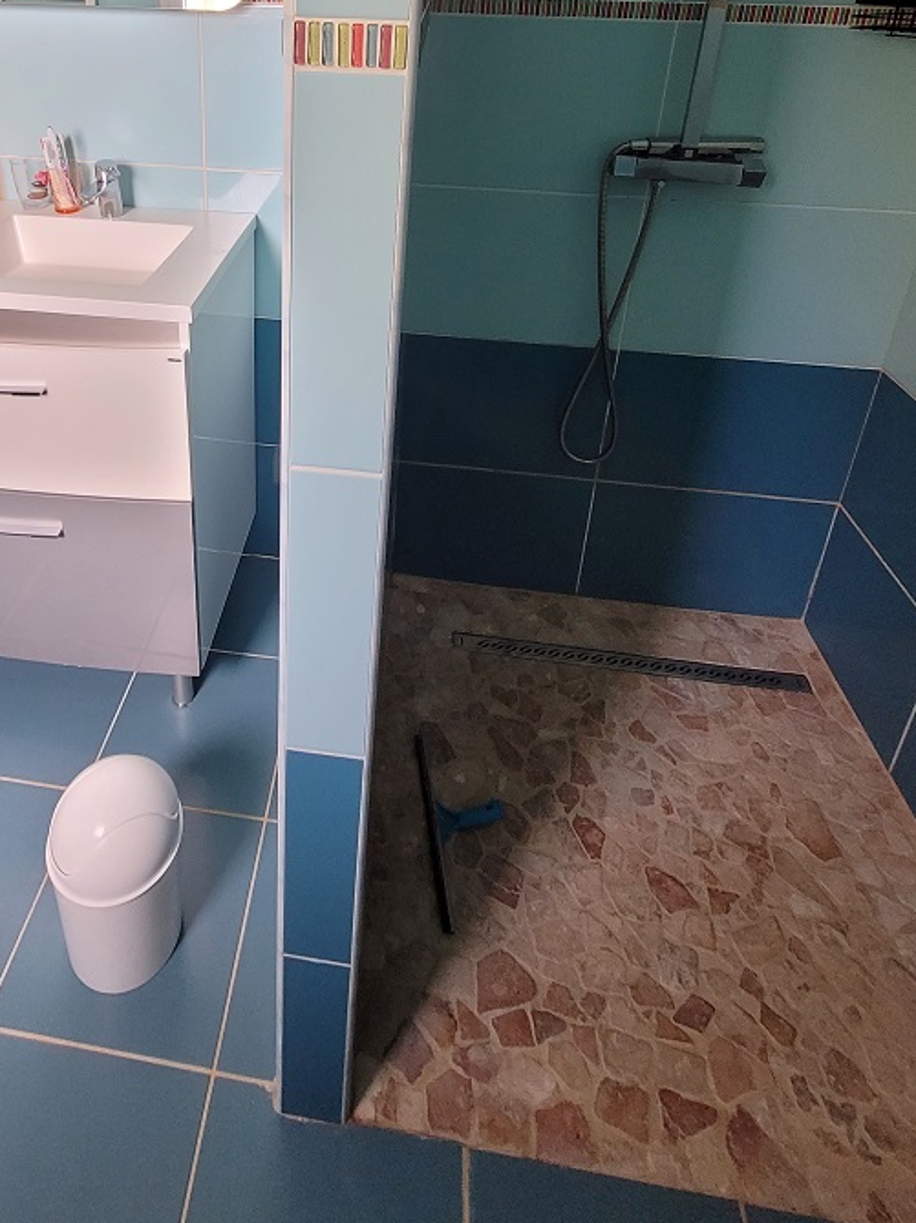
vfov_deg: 71.8
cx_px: 340
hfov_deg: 62.5
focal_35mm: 21
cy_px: 261
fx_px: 742
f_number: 2.2
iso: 160
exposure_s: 1/50
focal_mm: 1.74
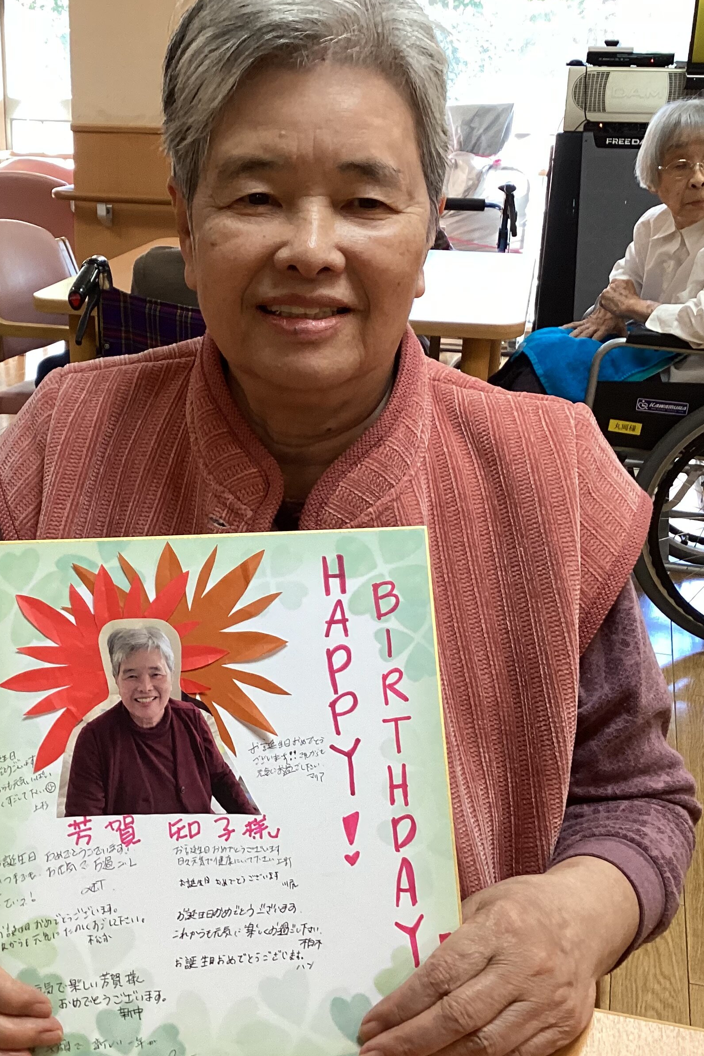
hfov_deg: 30.3
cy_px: 530
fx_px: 1290
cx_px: 248
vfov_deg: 44.5
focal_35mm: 44
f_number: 2.4
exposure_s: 1/60
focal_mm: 3.3
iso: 125
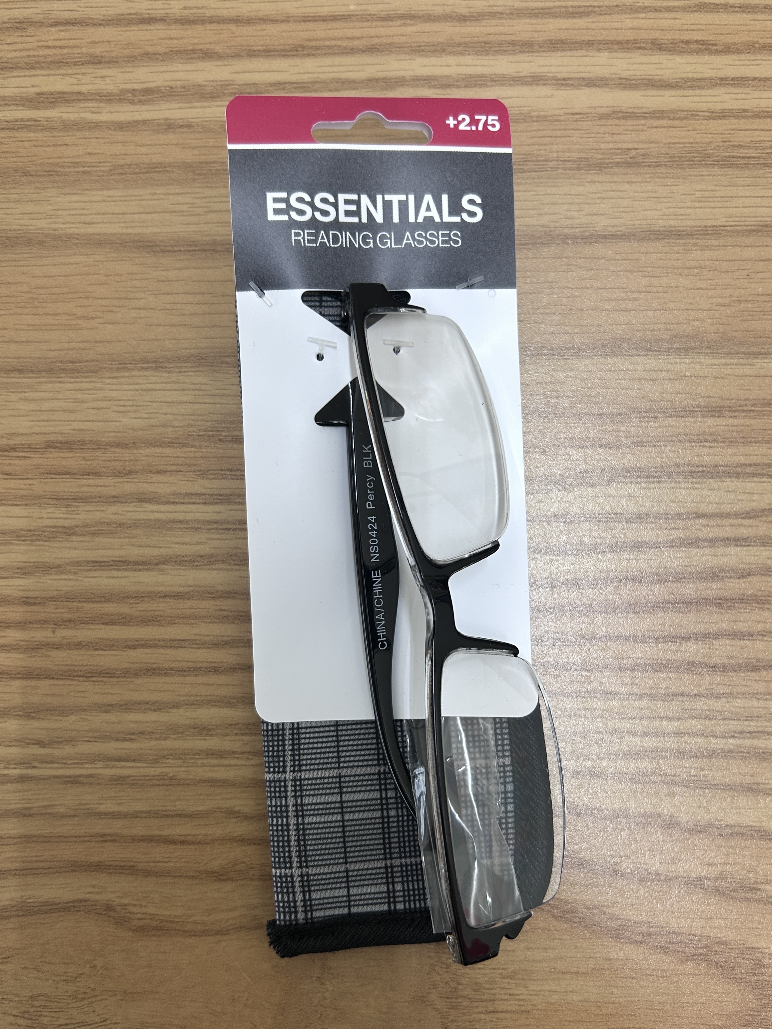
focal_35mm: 26
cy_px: 514
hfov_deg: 53.1
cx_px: 386
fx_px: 773
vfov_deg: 67.3
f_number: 1.5
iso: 100
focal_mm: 5.7
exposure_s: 1/120
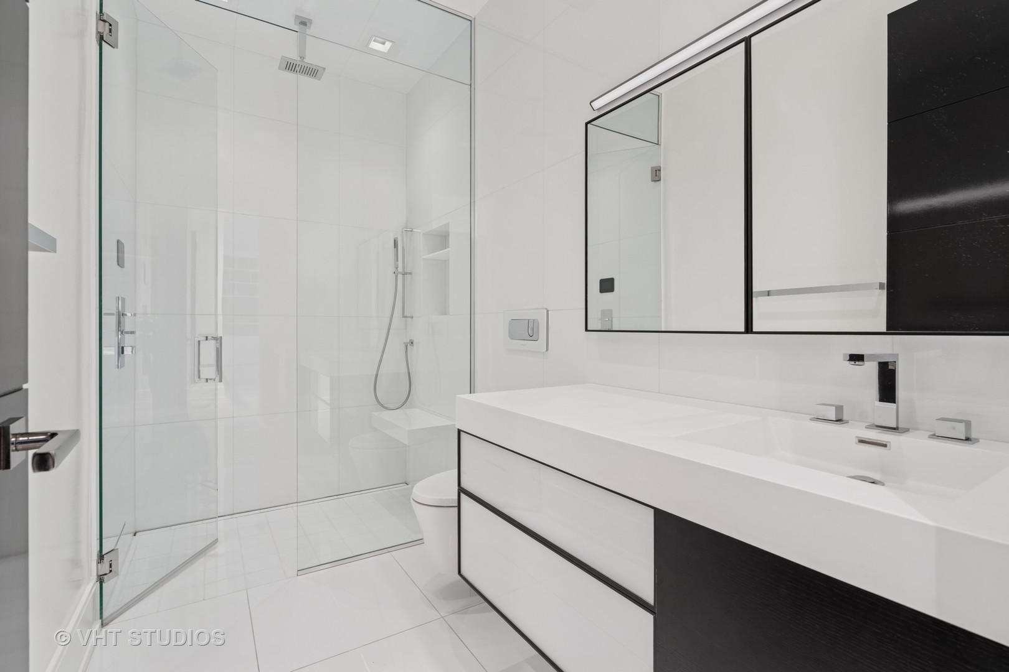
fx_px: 448
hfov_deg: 96.7
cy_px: 336
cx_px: 504
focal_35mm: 16
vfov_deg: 73.7
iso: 320
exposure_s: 1/60
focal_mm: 16
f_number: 8
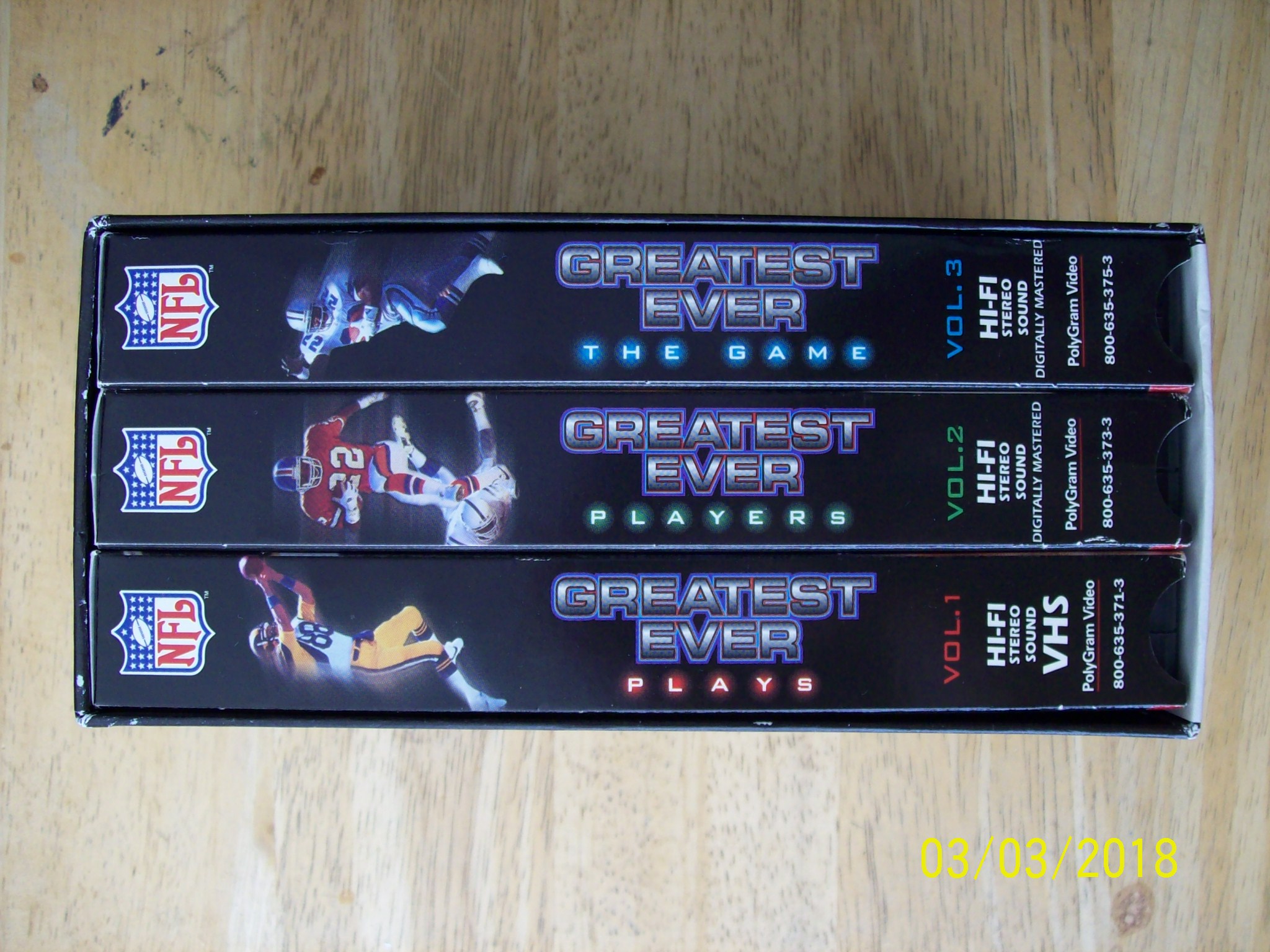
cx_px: 635
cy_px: 476
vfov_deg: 39.7
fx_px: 1321
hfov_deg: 51.4
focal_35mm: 36
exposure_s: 1/64
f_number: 2.7
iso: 133
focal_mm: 6
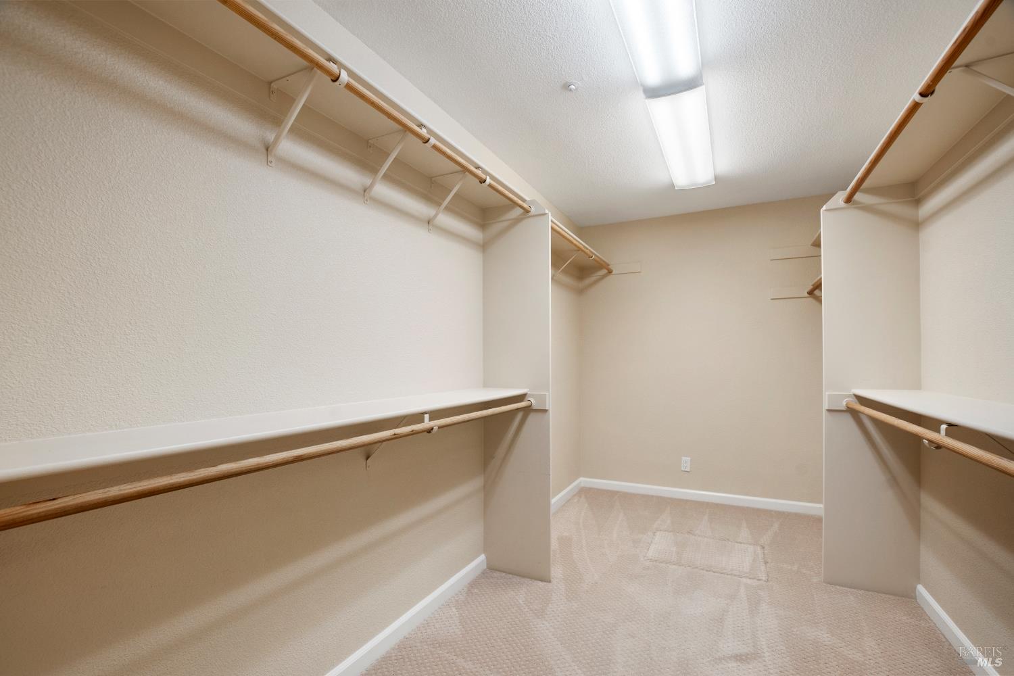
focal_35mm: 15
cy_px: 338
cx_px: 507
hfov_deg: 100.4
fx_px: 422
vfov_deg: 77.3
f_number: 8
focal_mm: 10
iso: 320
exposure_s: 1/8
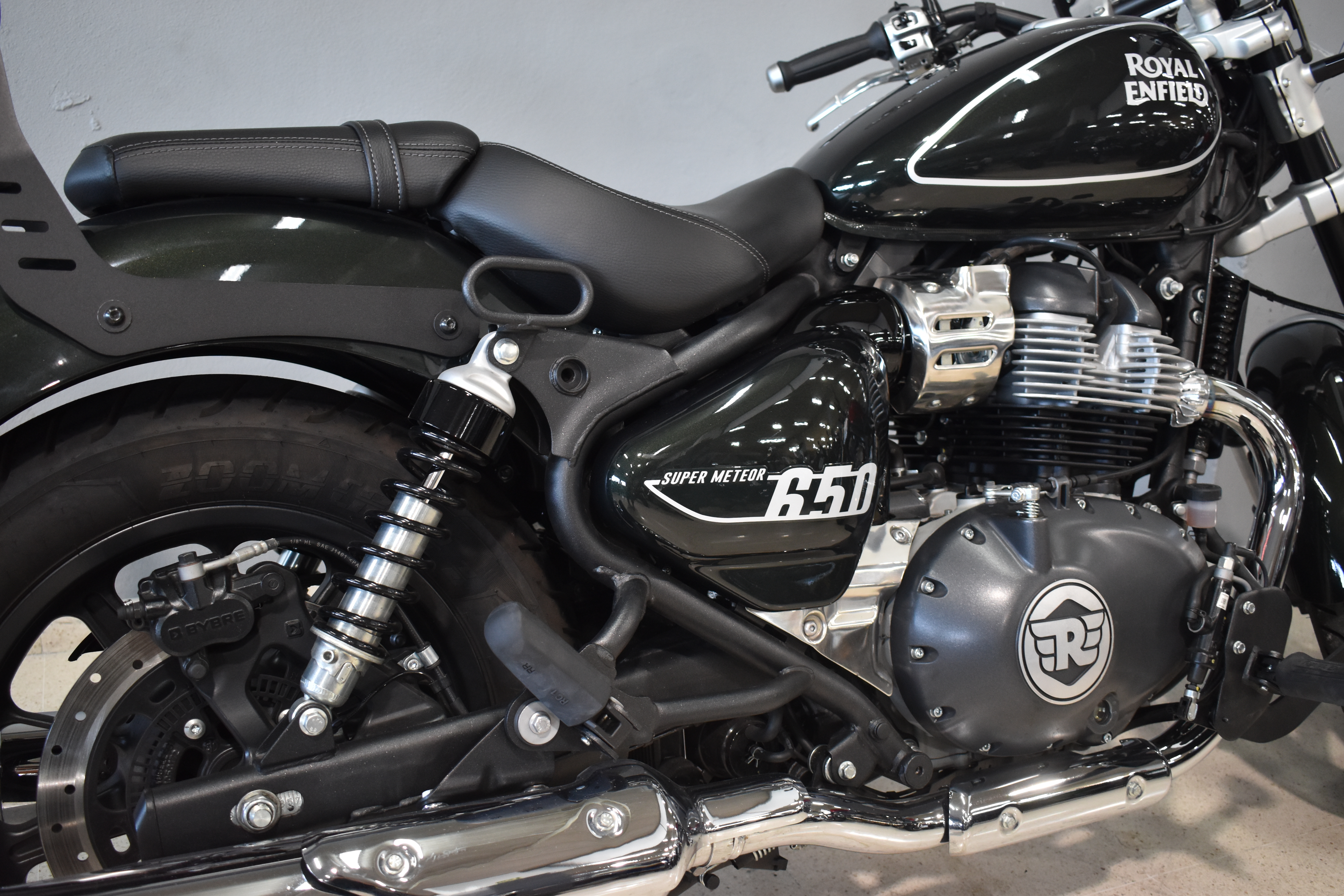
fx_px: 1288
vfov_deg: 38.4
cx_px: 672
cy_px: 448
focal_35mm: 34
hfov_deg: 55.1
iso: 800
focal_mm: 23
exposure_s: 1/60
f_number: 3.8
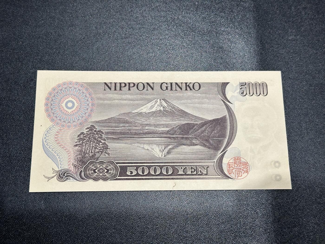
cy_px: 122
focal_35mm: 48
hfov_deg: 39.7
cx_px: 162
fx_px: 451
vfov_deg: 30.3
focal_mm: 6.86
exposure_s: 1/50
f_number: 1.78
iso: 125
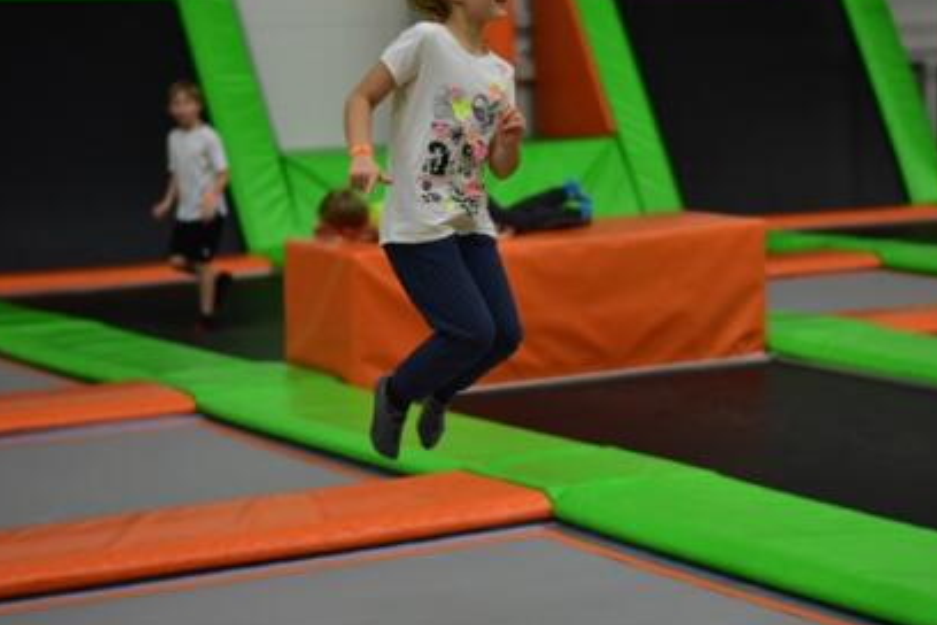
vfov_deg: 14.9
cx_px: 549
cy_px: 283
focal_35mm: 92
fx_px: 2394
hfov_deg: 22.1
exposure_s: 1/500
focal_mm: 50
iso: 1250
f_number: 1.8
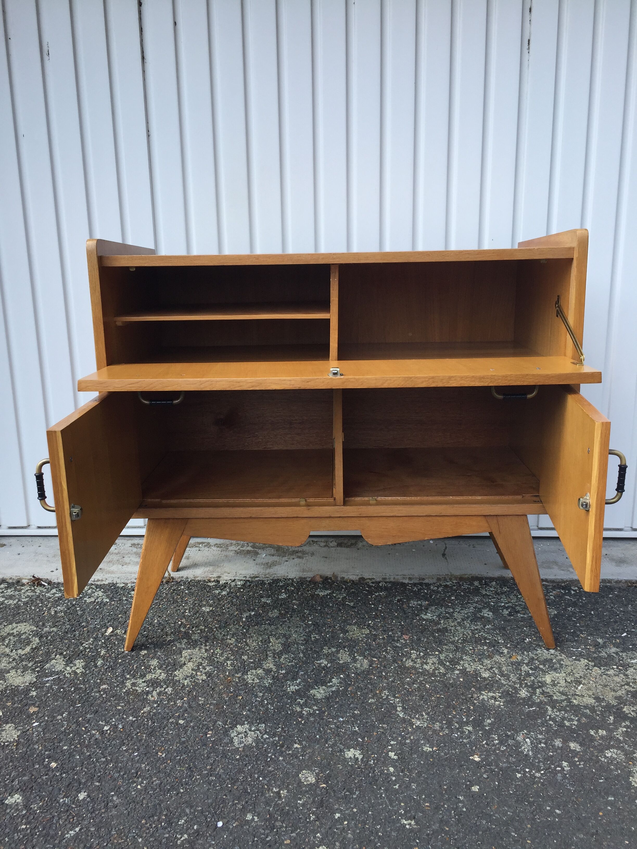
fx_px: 712
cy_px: 424
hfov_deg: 48.2
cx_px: 318
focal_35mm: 29
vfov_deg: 61.7
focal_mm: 4.15
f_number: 2.2
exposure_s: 1/507
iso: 32
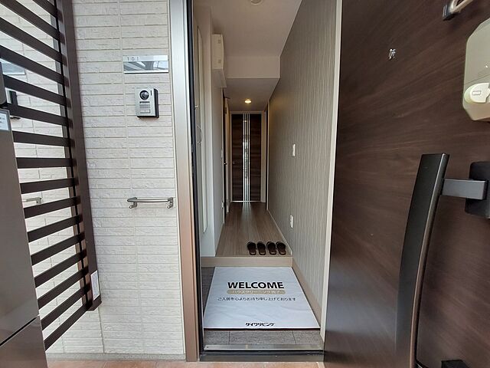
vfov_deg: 89.9
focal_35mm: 13
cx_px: 245
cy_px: 184
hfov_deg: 106.2
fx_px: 184
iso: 50
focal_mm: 1.74
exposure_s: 1/243
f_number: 2.2
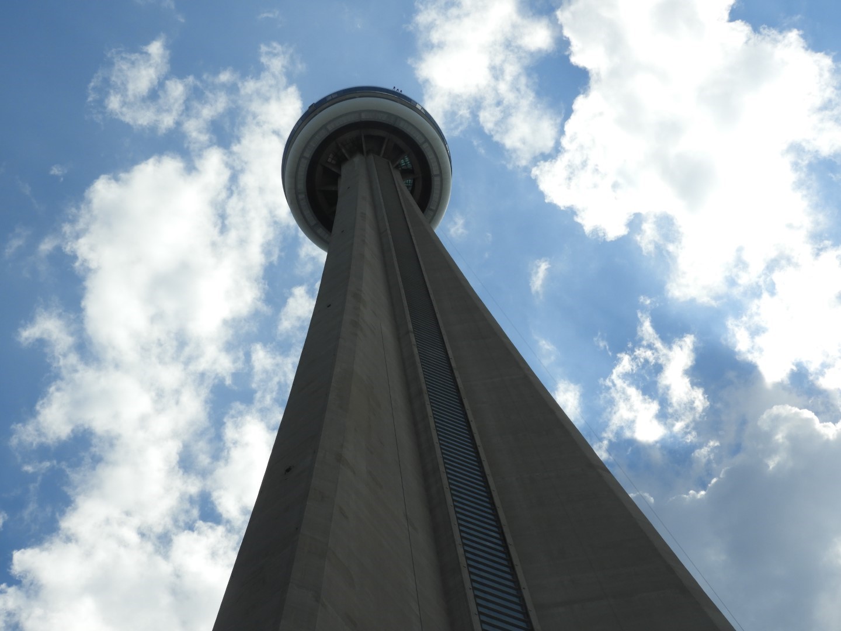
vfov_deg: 26.6
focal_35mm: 55
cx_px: 420
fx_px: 1336
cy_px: 316
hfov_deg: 34.9
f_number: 4
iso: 100
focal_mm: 9.9
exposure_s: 1/1600
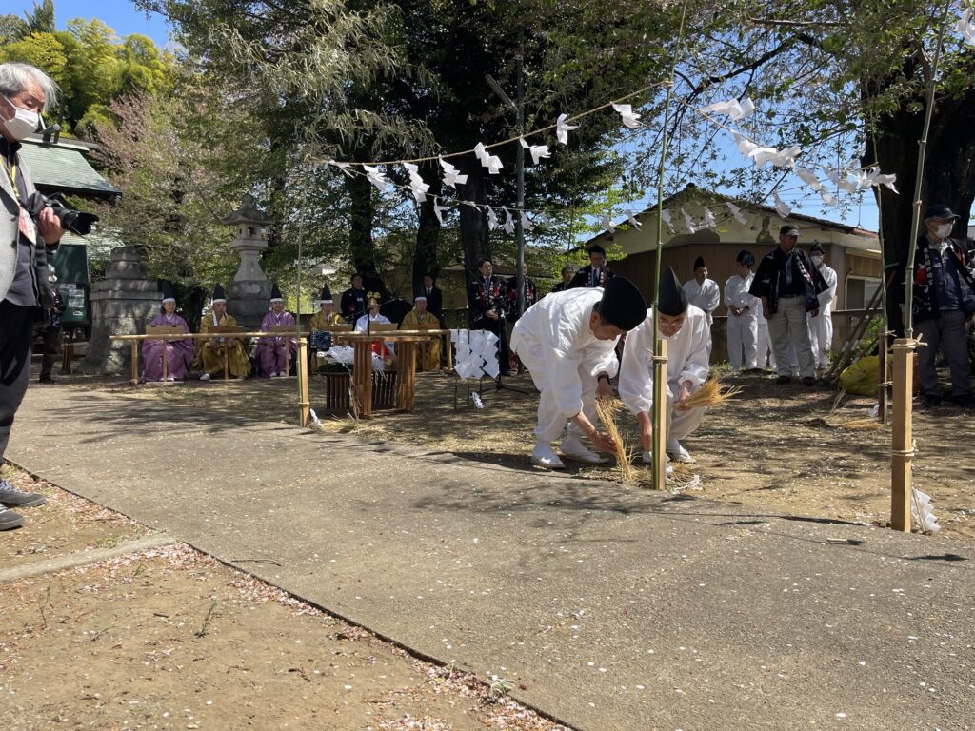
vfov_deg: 54.9
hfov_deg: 69.4
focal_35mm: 25
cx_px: 488
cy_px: 366
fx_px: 704
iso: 32
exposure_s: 1/1739
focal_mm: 5.1
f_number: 1.6
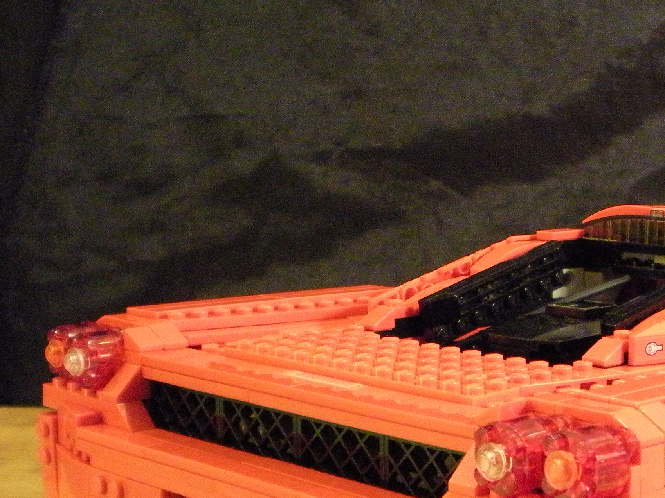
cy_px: 342
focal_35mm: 73
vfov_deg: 20.1
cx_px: 613
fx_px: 1402
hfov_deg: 25.7
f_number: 3.1
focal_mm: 6.3
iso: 700
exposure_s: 1/8
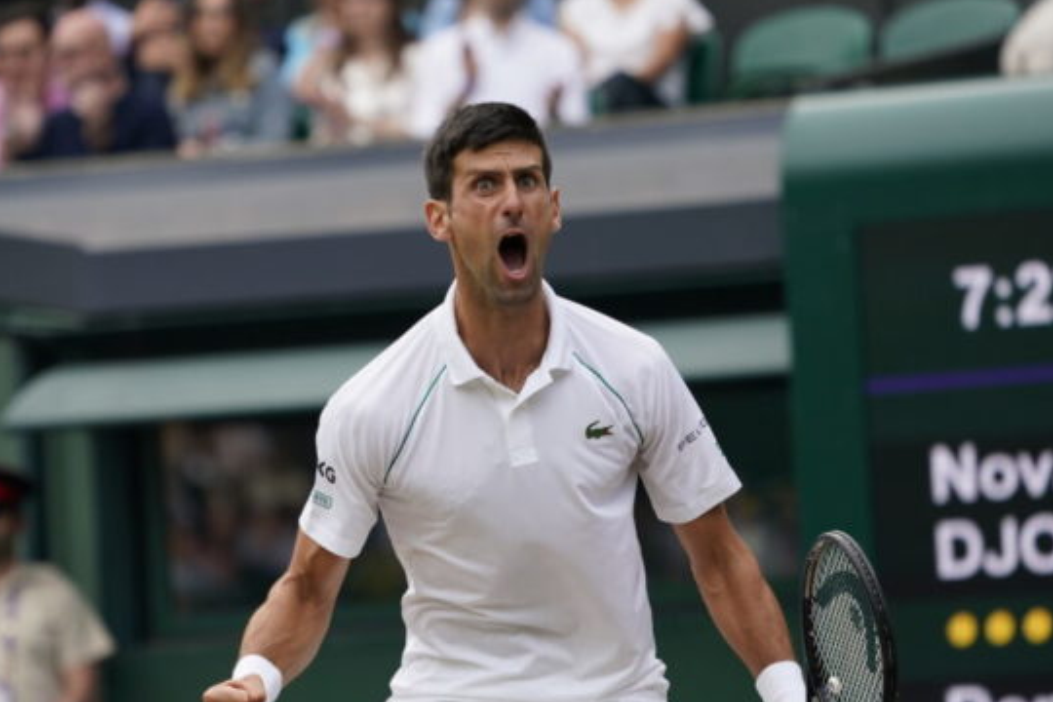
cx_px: 408
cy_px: 425
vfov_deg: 3.6
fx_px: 11319
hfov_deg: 5.3
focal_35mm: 387
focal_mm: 300
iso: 1250
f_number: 5.6
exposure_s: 1/800
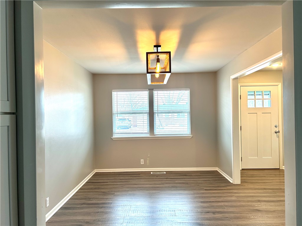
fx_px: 227
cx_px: 151
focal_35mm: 26
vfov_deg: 53.1
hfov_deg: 67.3
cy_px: 113
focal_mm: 5.7
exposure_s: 1/120
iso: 125
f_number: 1.5
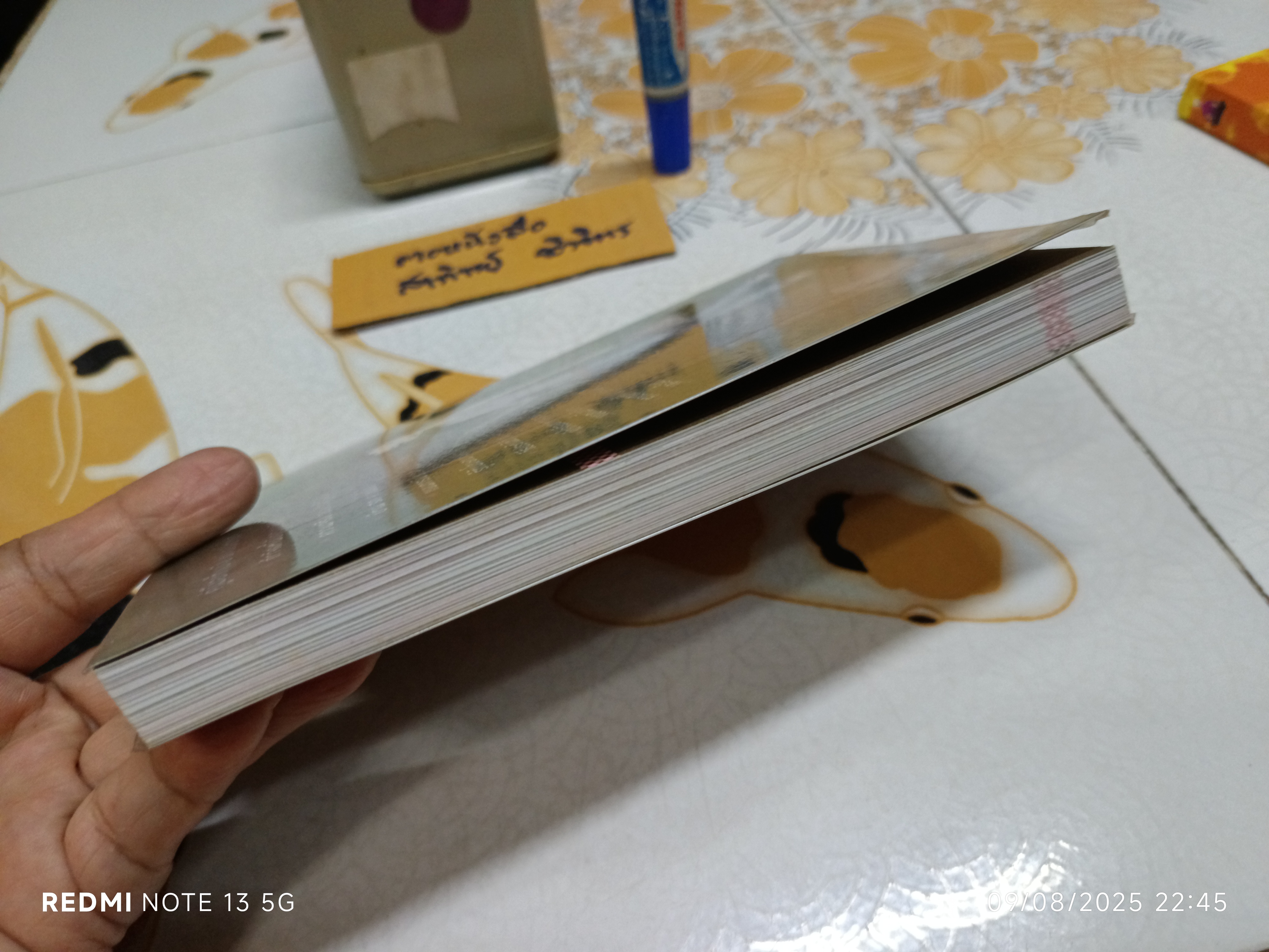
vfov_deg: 56.8
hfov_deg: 71.6
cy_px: 476
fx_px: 880
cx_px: 634
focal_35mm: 24
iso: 1027
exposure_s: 1/33.3
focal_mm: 5.31
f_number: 1.7
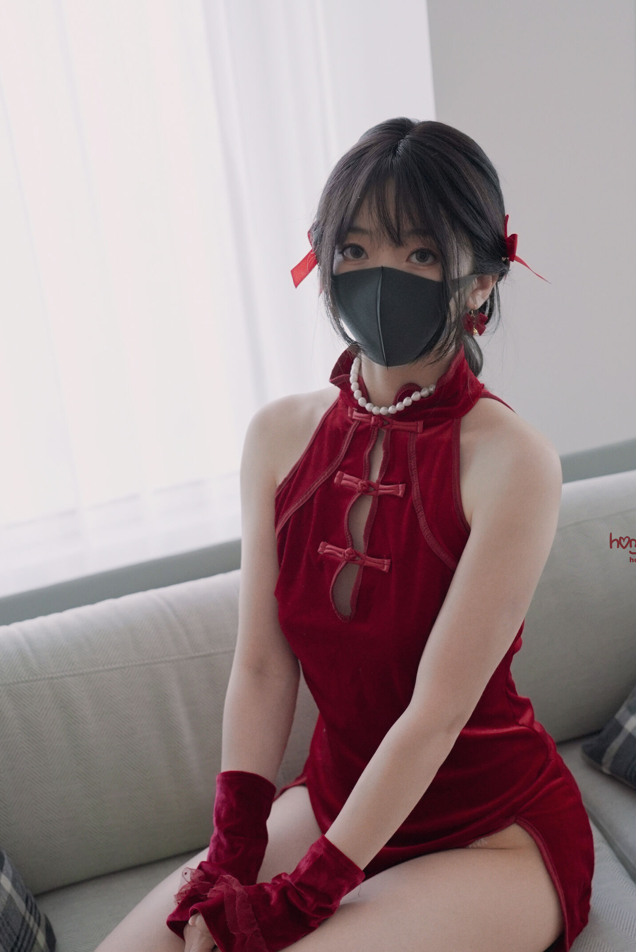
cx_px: 375
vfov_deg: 31.8
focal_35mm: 63
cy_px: 554
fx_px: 1667
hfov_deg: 21.6
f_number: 3.5
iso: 12800
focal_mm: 50
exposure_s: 1/320
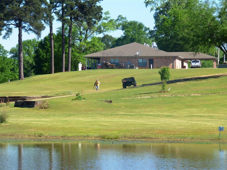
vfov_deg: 6.8
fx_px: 1423
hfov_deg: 9.1
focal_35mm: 217
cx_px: 114
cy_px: 85
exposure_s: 1/400
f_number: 5.5
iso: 100
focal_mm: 38.92
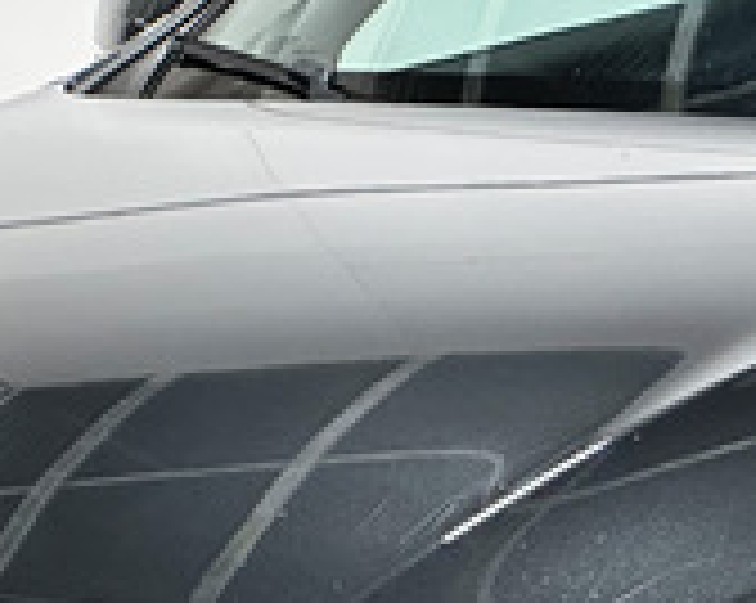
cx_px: 1022
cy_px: 792
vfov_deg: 5.7
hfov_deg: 7.1
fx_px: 6012
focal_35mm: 269
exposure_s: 1/35
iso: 800
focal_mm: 9
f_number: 2.8
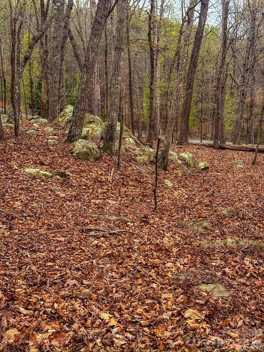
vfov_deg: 39.7
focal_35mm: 48
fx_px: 488
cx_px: 132
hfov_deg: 30.3
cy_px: 176
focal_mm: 6.76
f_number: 1.78
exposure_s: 1/1339
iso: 64
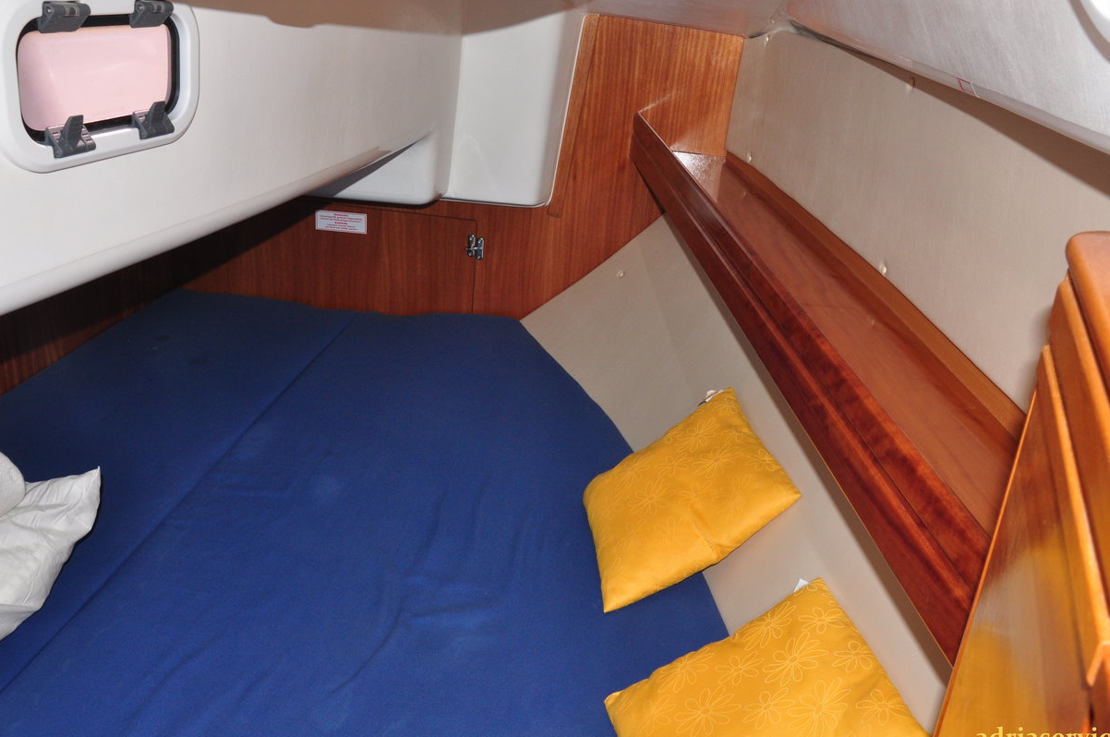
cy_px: 376
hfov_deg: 56.5
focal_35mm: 34
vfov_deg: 39.3
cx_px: 557
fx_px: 1033
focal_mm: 21
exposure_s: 1/60
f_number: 13
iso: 500
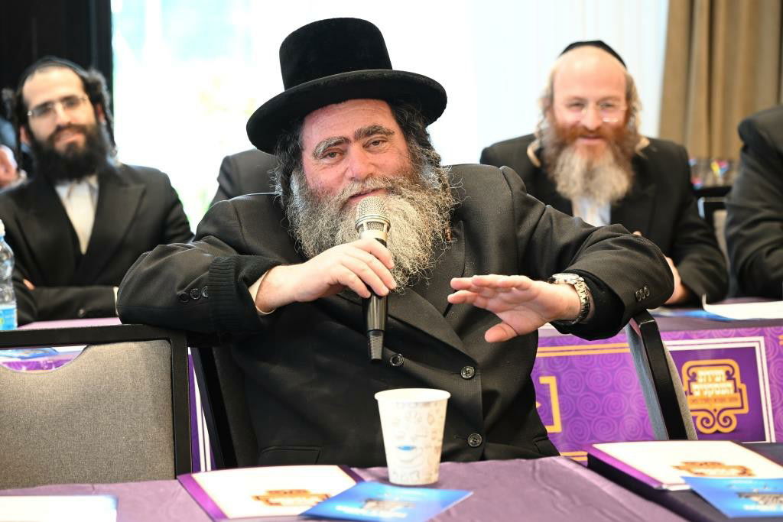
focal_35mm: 120
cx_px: 392
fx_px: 2610
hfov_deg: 17.1
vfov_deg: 11.4
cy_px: 261
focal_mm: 120
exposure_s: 1/125
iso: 2000
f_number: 5
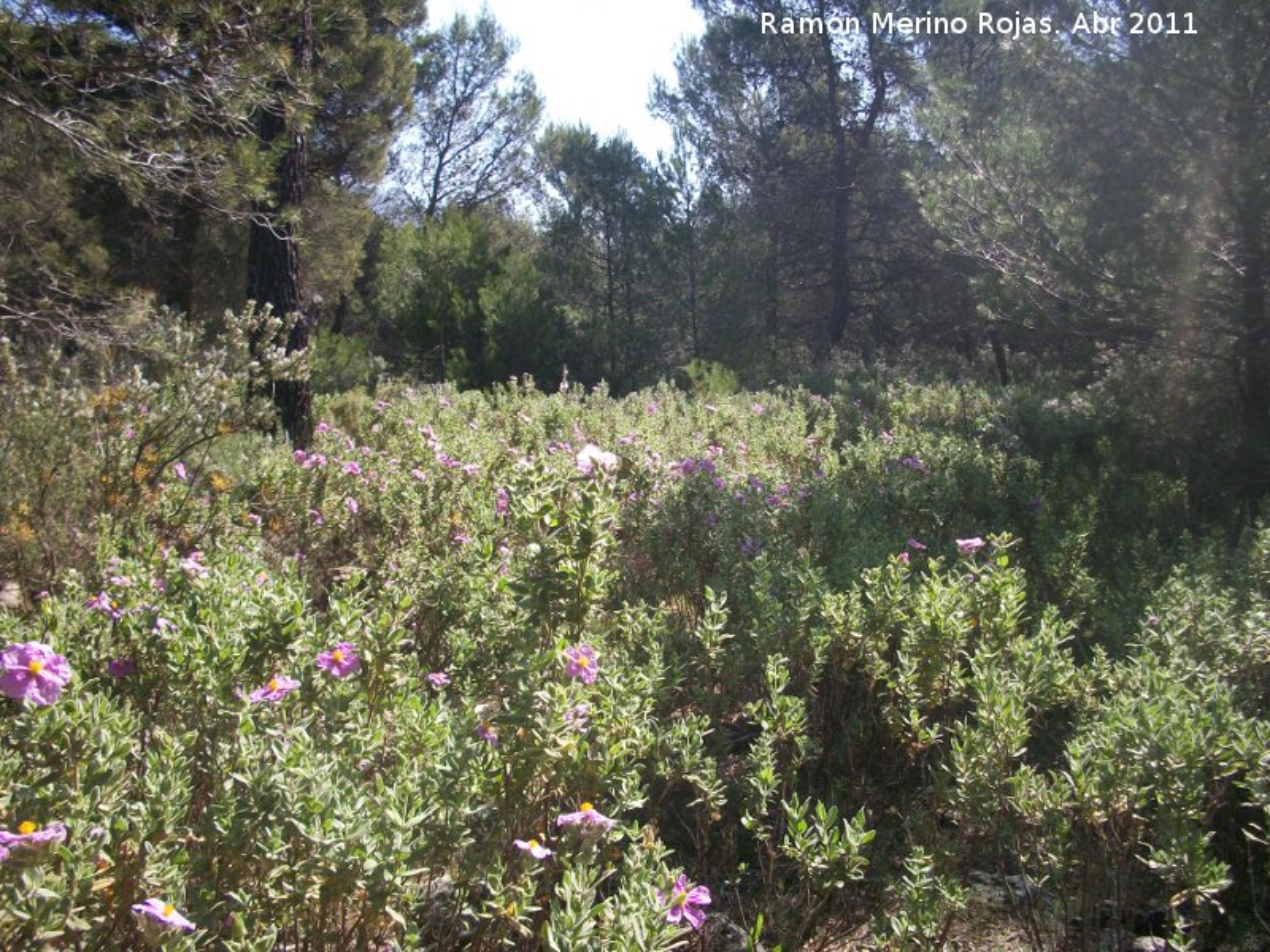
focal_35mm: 35
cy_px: 476
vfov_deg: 40.7
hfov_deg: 52.6
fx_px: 1284
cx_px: 635
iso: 80
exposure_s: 1/500
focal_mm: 6.3
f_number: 3.1
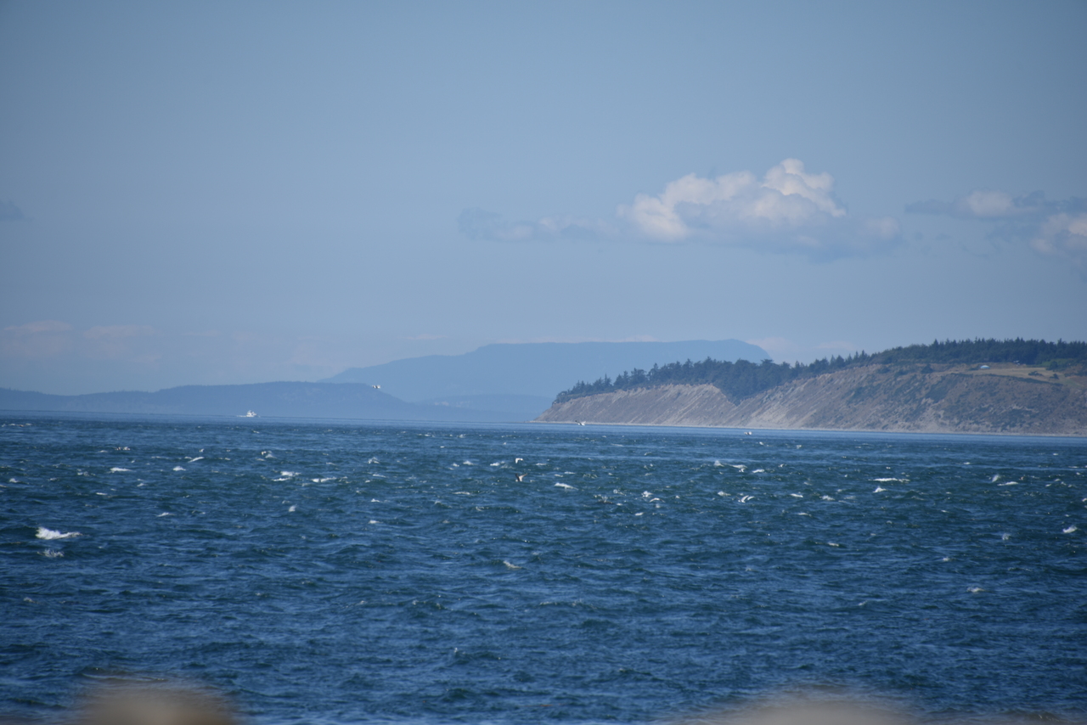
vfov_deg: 4.6
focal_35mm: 300
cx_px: 544
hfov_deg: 6.9
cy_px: 362
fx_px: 9060
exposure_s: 1/640
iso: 100
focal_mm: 300
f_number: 7.1
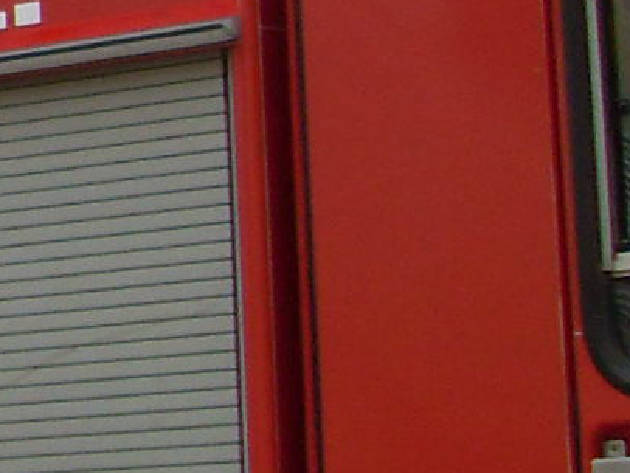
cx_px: -1348
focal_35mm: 236
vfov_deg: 6.3
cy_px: -112
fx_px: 4298
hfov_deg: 7.3
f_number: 7
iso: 80
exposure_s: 1/125
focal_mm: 6.3
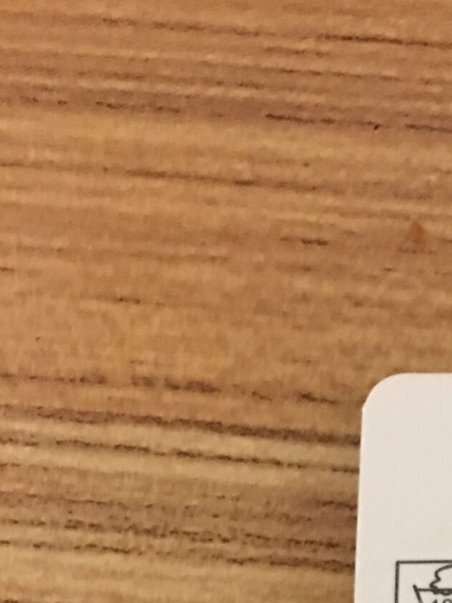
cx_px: 675
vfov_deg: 19.5
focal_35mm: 88
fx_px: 1532
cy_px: 894
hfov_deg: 15.5
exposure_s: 1/4
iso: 80
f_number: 2.2
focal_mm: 4.15
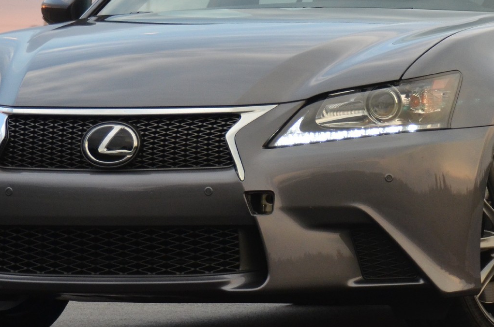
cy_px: 104
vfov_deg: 5.3
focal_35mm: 257
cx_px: 386
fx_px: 3521
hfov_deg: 8.0
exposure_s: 1/640
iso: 800
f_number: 5
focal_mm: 70
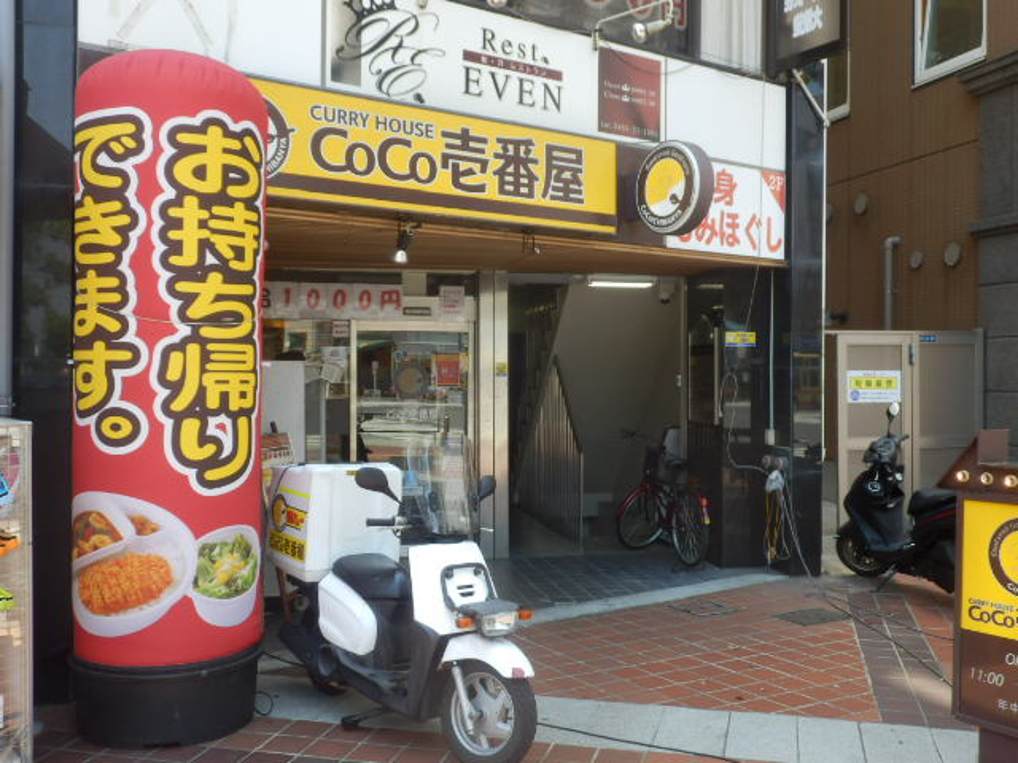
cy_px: 382
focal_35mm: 42
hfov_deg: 44.8
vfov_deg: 34.3
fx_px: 1235
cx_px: 509
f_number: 4
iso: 80
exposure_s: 1/125
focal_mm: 7.4
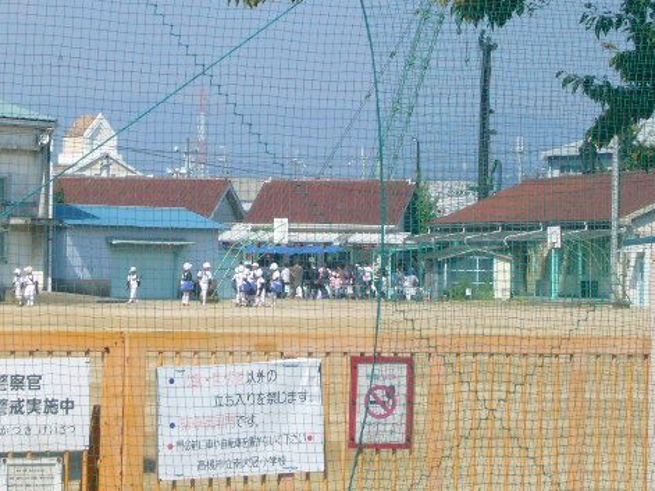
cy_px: 177
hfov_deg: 10.3
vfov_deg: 7.7
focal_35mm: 193
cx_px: 288
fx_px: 3651
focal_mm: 16.8
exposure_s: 1/125
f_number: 11
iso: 80
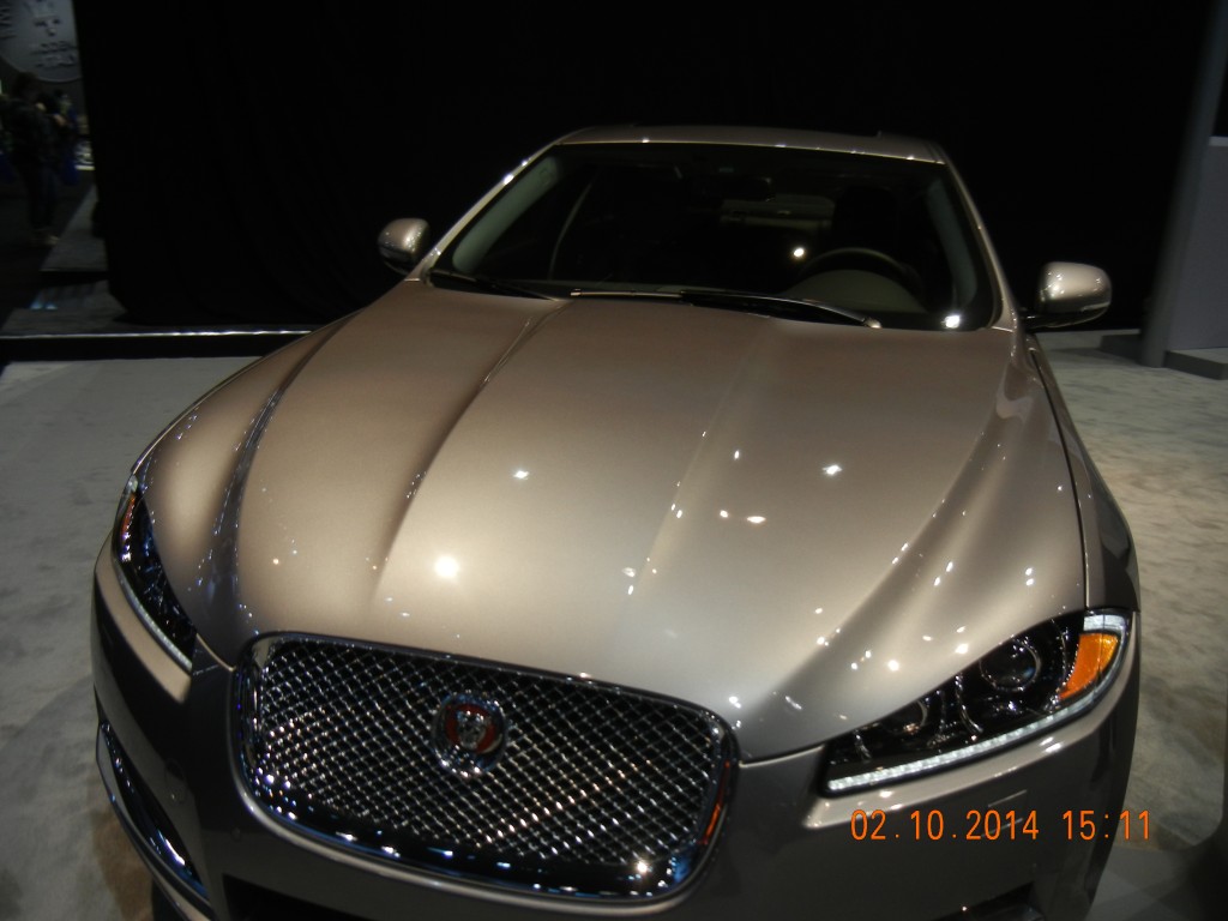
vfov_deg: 46.8
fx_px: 1064
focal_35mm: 30
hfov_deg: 60.0
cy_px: 460
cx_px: 614
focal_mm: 5.4
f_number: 3.5
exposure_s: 1/85.6
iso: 160
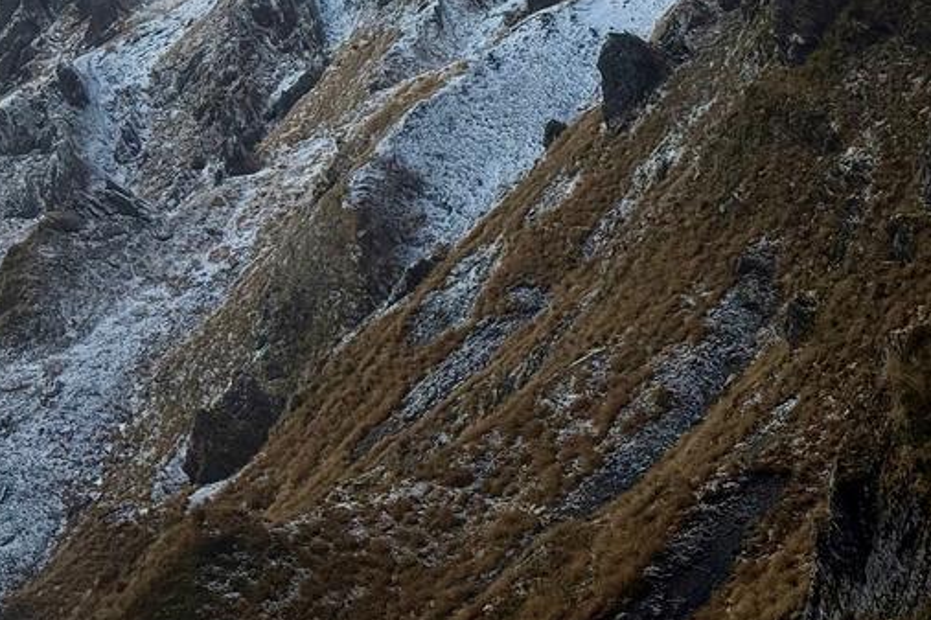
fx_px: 2611
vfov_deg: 13.3
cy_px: -37
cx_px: 269
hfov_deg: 20.1
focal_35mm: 101
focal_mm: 6.76
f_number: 1.78
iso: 80
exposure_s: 1/8772
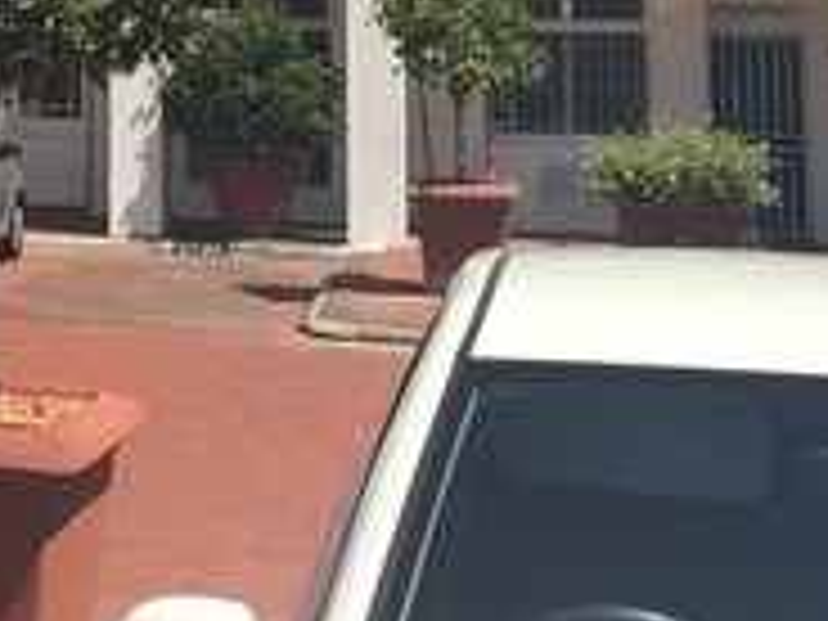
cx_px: -72
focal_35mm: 79
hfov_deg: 23.3
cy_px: -173
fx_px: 1890
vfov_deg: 17.6
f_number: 2.2
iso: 32
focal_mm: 4.15
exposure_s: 1/2475
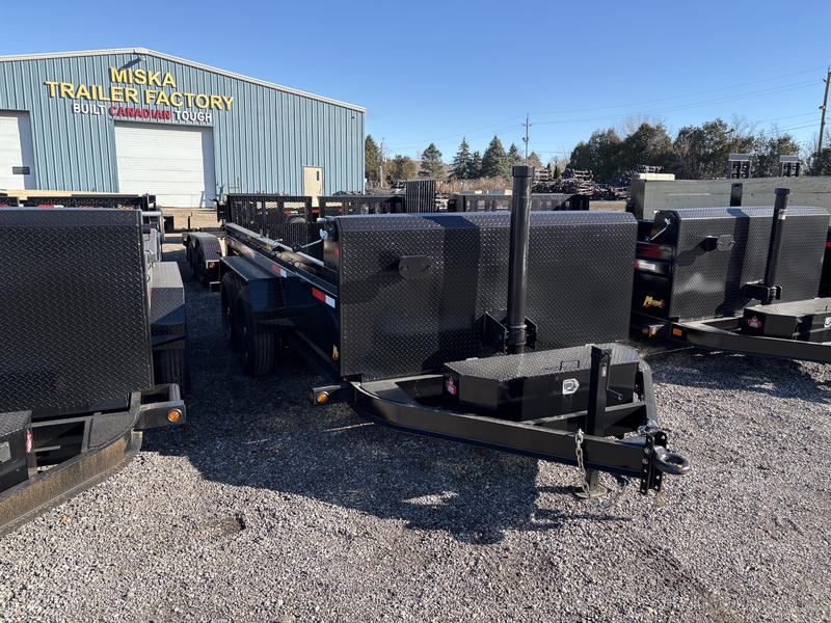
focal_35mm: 26
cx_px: 416
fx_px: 624
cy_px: 312
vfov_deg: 53.1
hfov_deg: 67.3
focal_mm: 5.96
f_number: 1.6
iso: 50
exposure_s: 1/1196
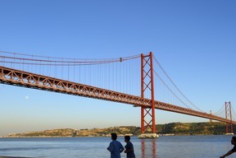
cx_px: 134
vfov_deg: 37.4
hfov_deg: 54.3
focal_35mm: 35
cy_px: 106
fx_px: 229
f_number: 8
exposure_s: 1/160
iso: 100
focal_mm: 24
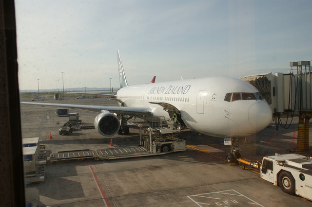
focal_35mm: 36
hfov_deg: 53.2
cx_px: 156
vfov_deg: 36.8
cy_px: 104
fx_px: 312
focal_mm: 24
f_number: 9
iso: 100
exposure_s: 1/125
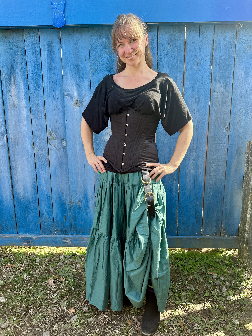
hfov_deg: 56.8
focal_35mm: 24
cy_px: 168
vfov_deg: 71.6
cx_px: 126
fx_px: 233
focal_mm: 6.86
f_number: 1.78
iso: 80
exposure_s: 1/503
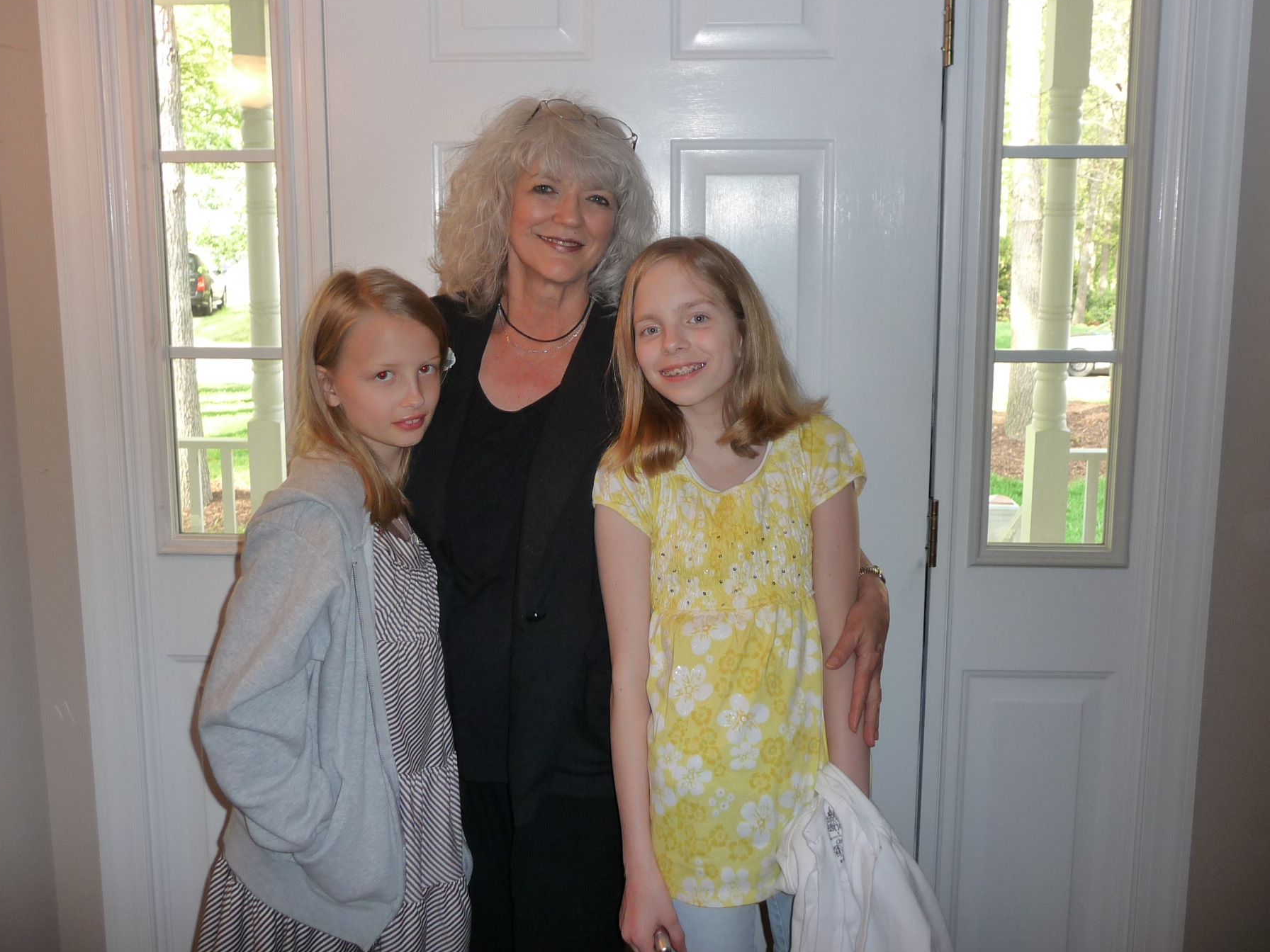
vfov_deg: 44.1
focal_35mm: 32
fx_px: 1174
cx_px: 635
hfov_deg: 56.8
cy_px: 421
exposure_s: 1/30
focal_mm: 4.7
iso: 160
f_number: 3.3
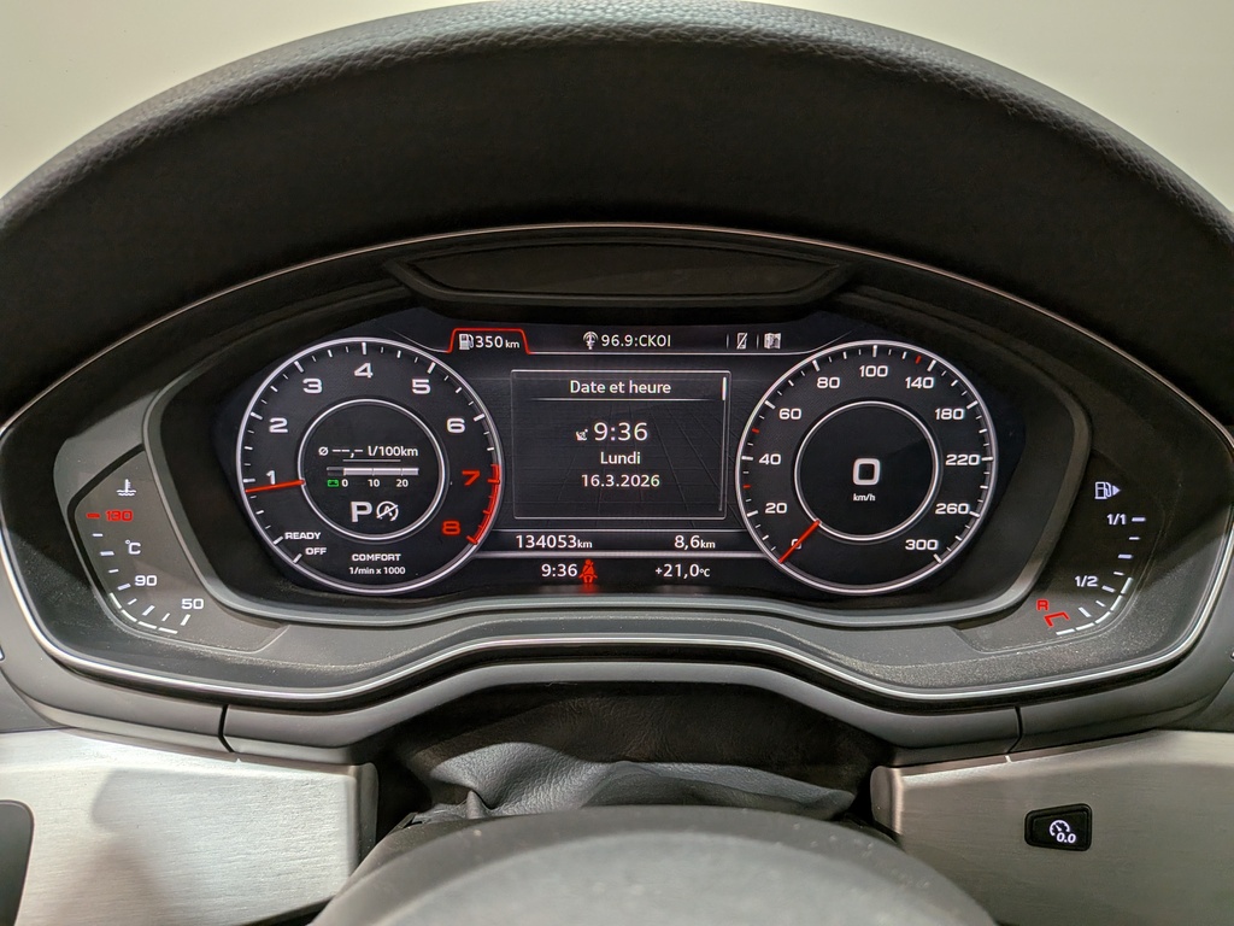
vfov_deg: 56.8
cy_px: 463
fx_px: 856
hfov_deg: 71.6
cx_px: 617
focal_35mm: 24
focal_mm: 4.53
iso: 25
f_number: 1.7
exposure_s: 1/116
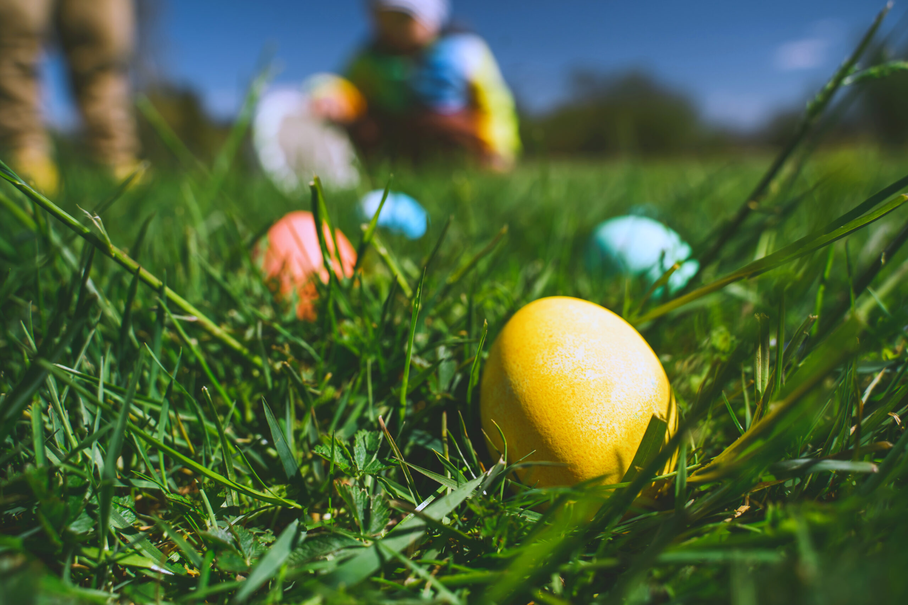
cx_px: 454
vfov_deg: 46.4
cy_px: 302
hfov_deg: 65.5
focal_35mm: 28
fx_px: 706
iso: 100
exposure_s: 1/320
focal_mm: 28
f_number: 5.6
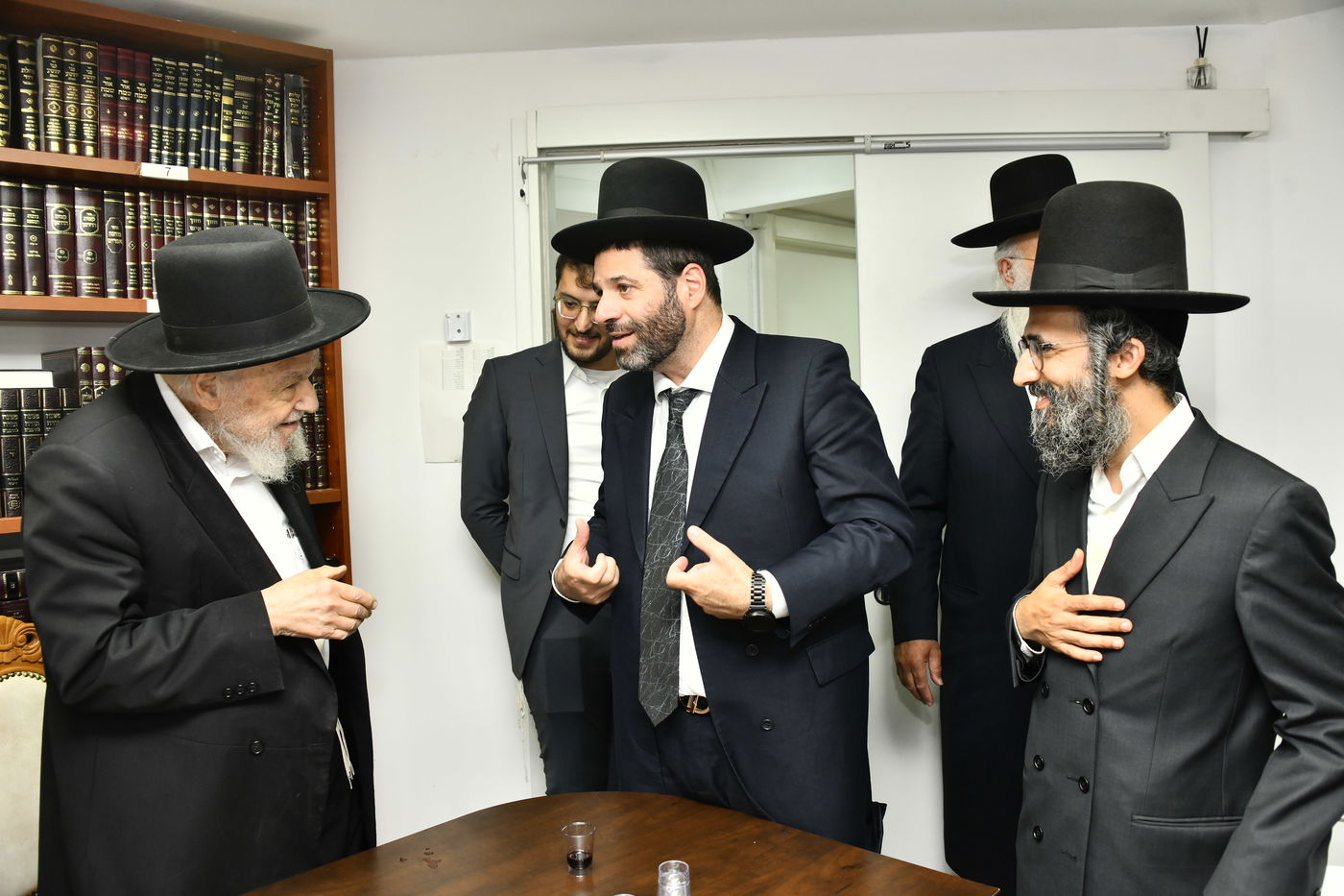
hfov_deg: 65.5
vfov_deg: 46.4
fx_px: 1045
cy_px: 448
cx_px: 672
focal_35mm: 28
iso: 640
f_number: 5.6
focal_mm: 28
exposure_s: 1/160
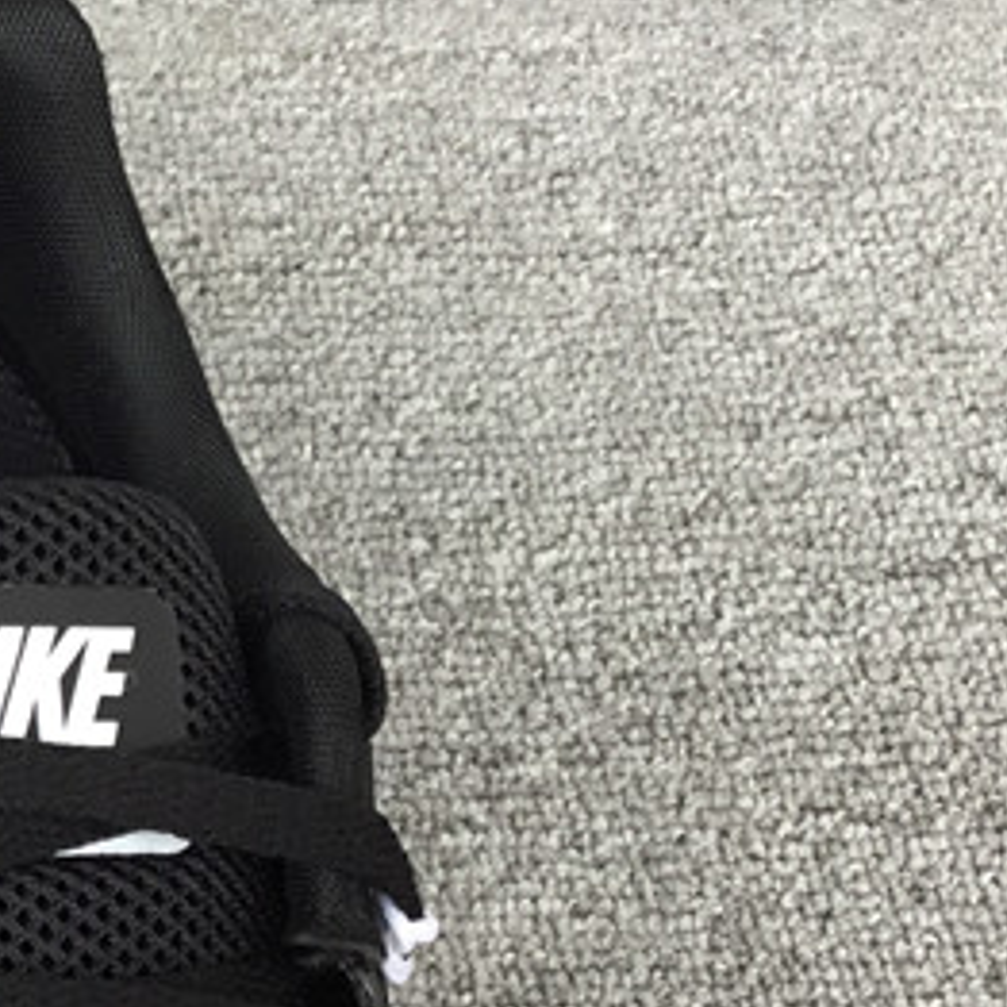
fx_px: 3094
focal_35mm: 94
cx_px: -450
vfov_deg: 18.3
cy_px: 832
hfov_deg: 16.9
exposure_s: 1/100
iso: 40
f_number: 2.4
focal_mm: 3.3
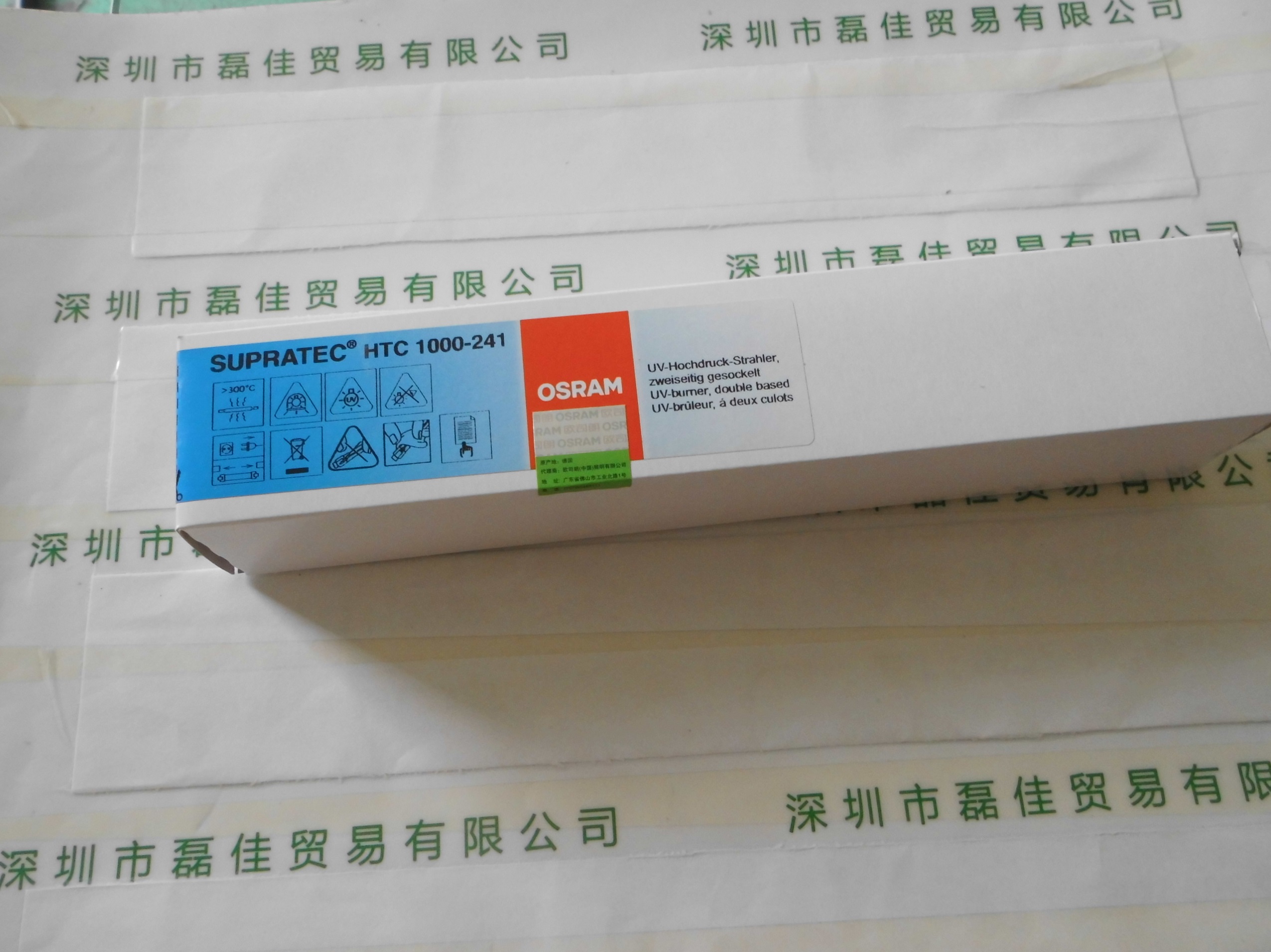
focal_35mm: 31
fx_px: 1138
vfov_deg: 45.4
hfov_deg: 58.4
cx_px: 636
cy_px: 476
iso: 200
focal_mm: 5.5
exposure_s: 1/60
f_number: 3.5
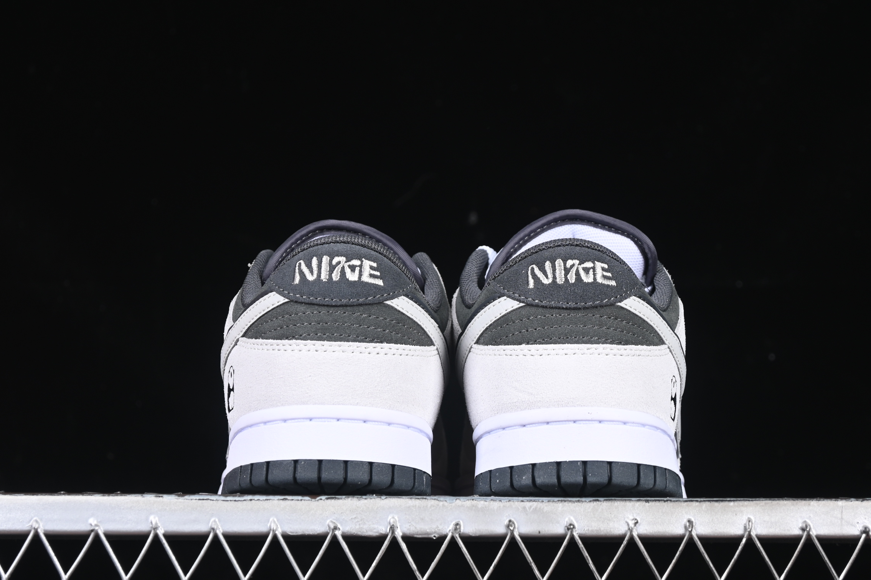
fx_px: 2226
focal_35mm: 92
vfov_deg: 14.9
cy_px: 273
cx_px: 458
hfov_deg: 22.1
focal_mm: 50
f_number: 6.3
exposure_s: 1/60
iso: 160
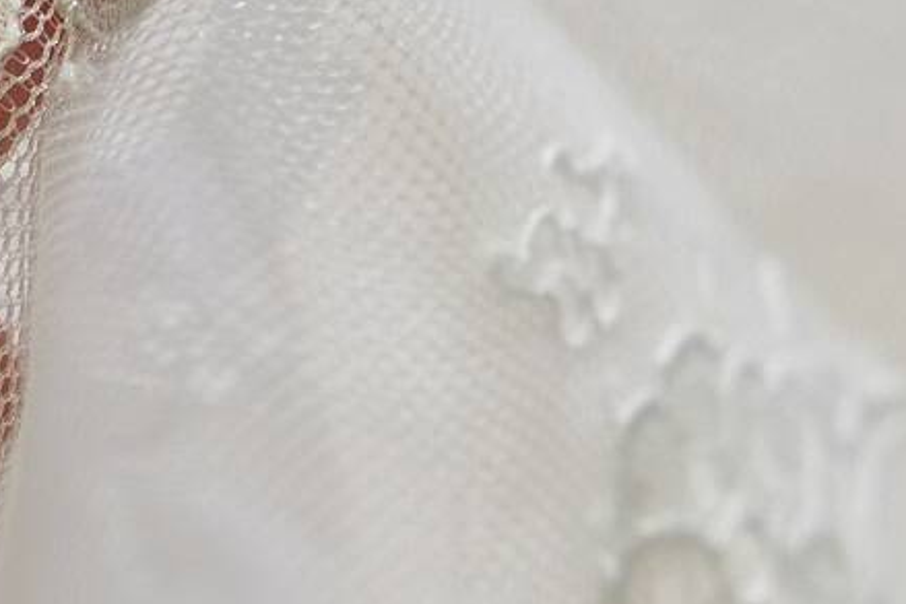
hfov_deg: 7.5
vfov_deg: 5.2
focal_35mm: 266
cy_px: 284
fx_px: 6696
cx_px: -722
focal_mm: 48.4
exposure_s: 1/150
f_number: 4.5
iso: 200
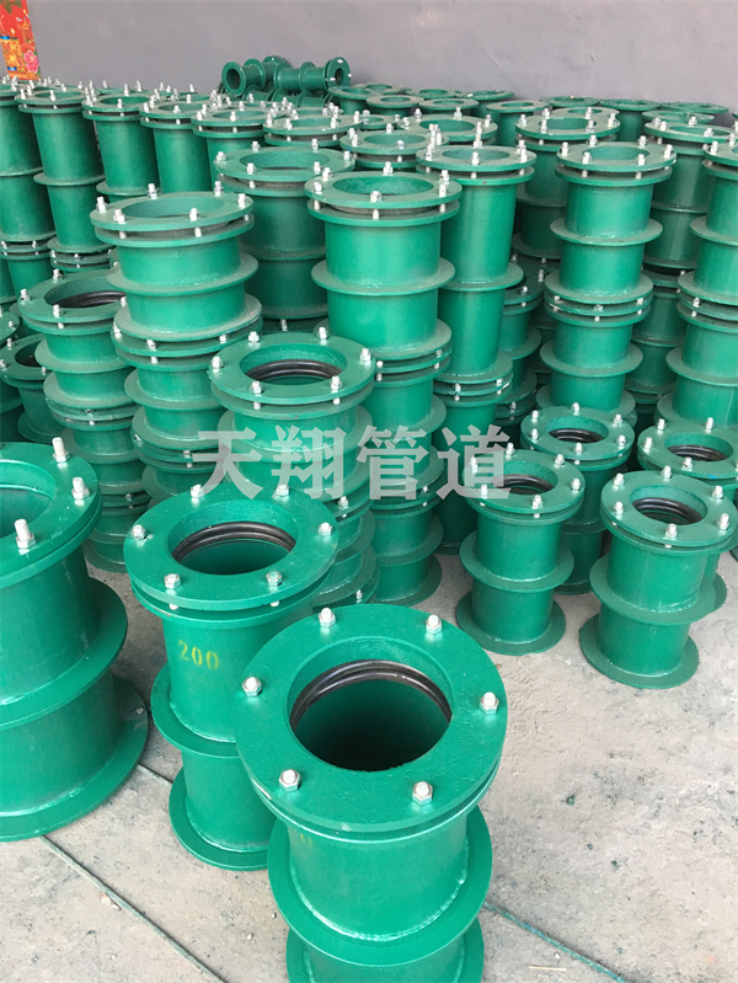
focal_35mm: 29
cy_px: 492
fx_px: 824
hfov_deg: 48.3
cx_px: 369
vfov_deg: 61.6
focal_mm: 4.15
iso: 100
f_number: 2.2
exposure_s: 1/33
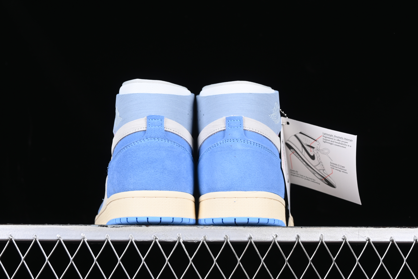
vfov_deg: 18.2
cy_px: 140
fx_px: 871
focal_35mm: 75
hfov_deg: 27.0
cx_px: 209
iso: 160
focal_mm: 50
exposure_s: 1/80
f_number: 8
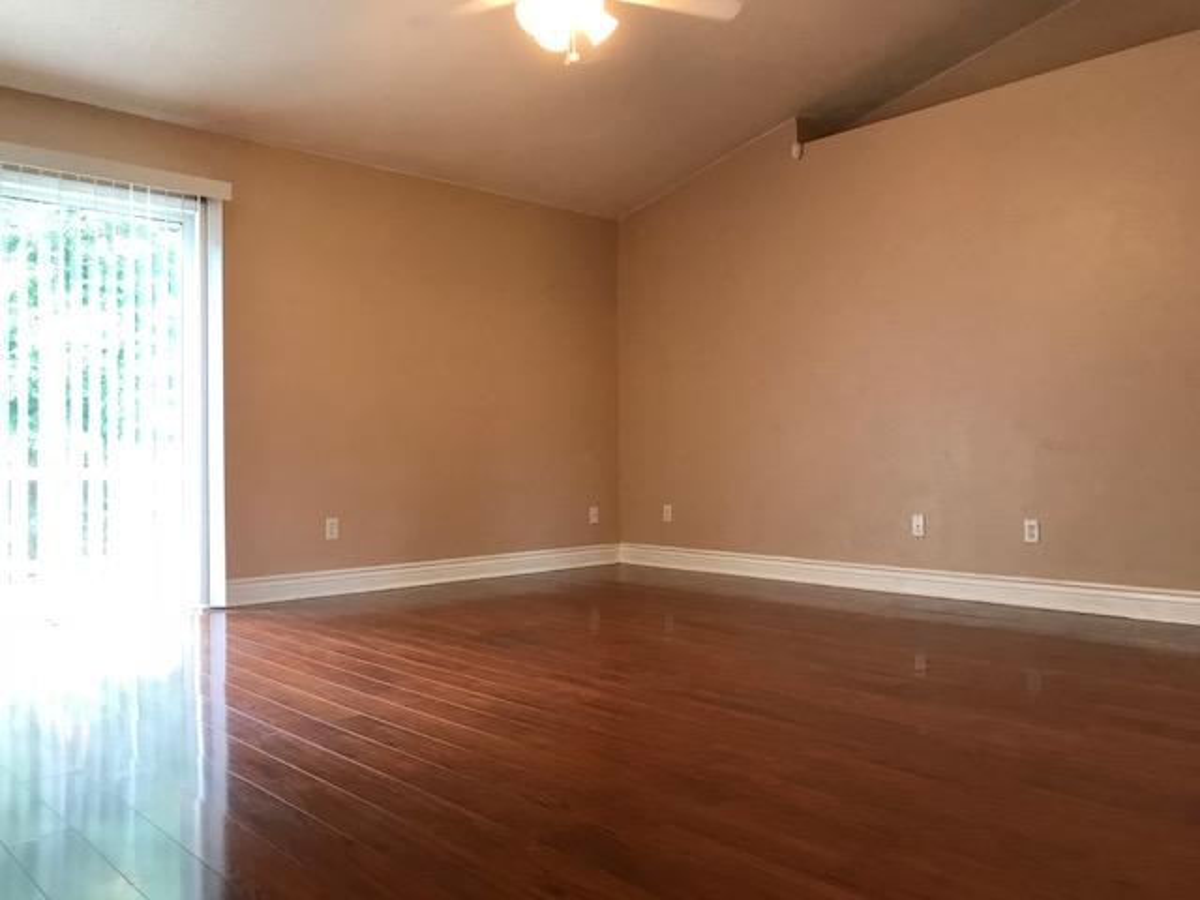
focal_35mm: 28
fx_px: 971
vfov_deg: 49.7
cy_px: 450
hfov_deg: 63.4
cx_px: 600
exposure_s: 1/30
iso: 40
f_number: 1.8
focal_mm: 3.99
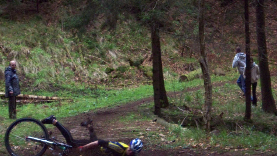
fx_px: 940
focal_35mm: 128
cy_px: 83
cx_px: 139
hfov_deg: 16.8
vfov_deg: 9.5
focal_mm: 19.2
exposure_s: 1/125
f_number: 4.4
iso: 400
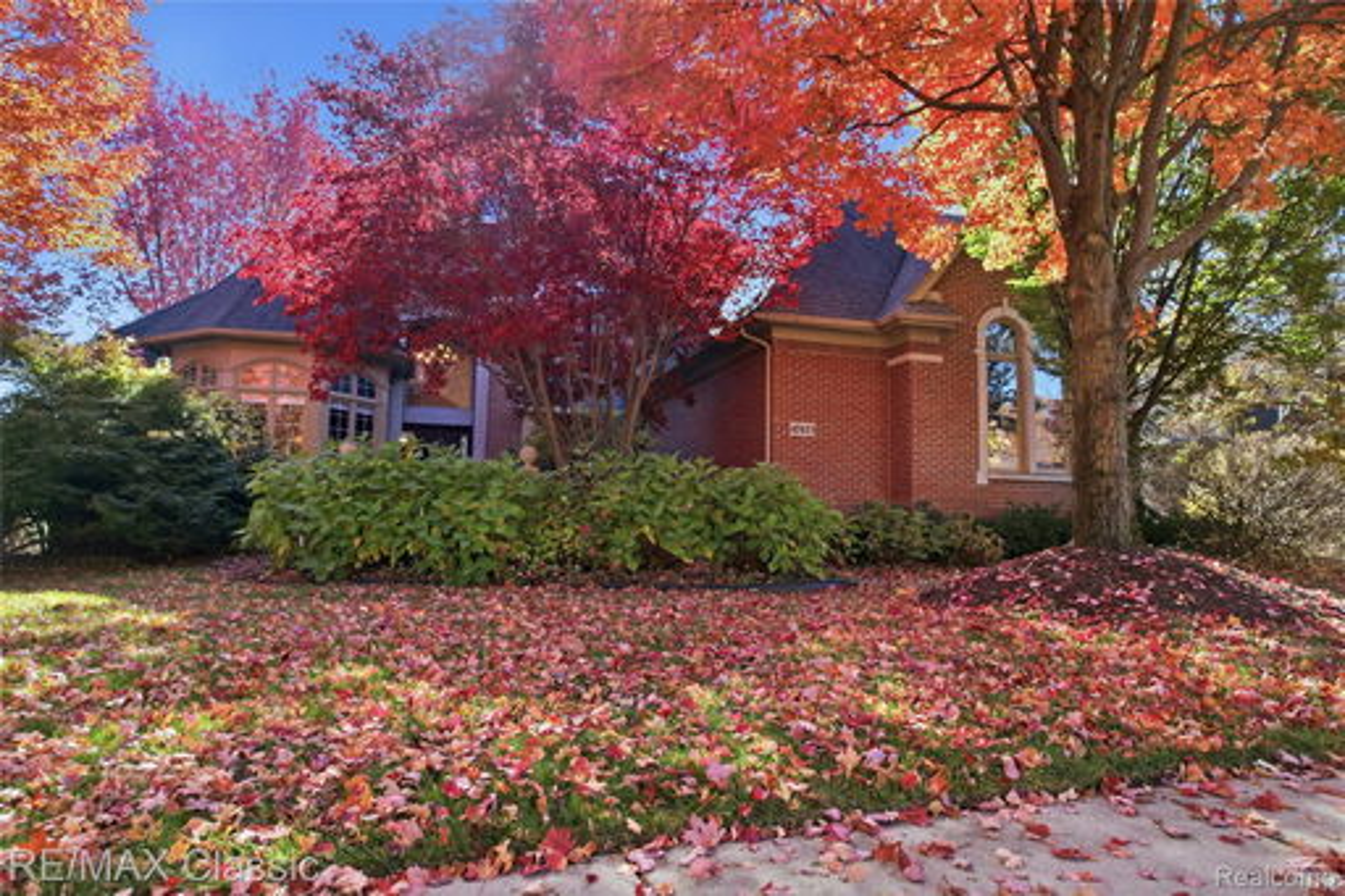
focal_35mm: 22
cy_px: 448
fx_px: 822
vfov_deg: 57.2
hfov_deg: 78.6
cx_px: 672
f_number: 2.8
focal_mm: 8.4
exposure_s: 1/50
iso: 110
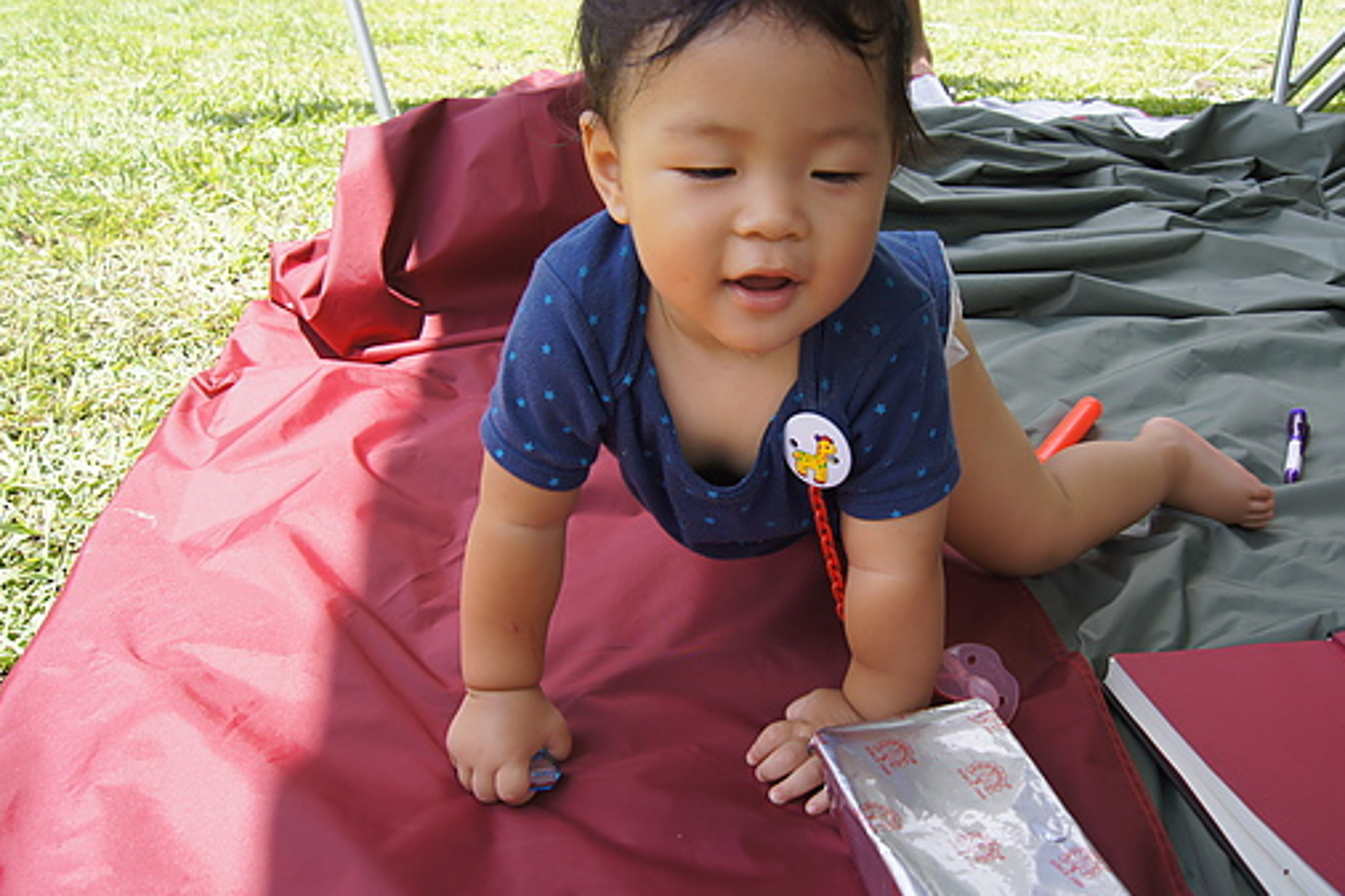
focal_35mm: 32
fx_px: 1195
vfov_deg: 41.1
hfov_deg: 58.6
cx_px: 731
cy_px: 429
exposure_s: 1/125
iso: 100
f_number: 7.1
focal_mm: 18
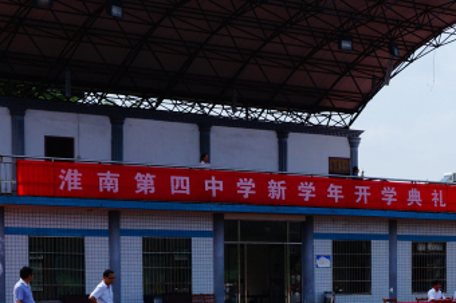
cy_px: 316
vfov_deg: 14.1
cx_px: 396
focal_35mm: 95
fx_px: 1204
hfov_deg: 21.1
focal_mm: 27
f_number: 8
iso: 200
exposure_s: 1/800
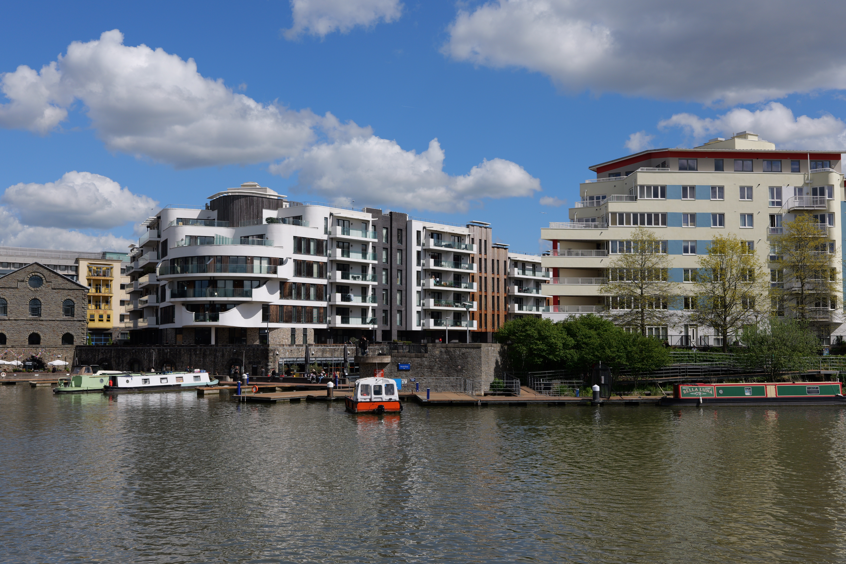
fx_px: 987
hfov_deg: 46.4
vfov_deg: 31.9
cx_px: 434
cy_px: 291
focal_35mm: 42
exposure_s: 1/1600
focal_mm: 40
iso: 200
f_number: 6.3
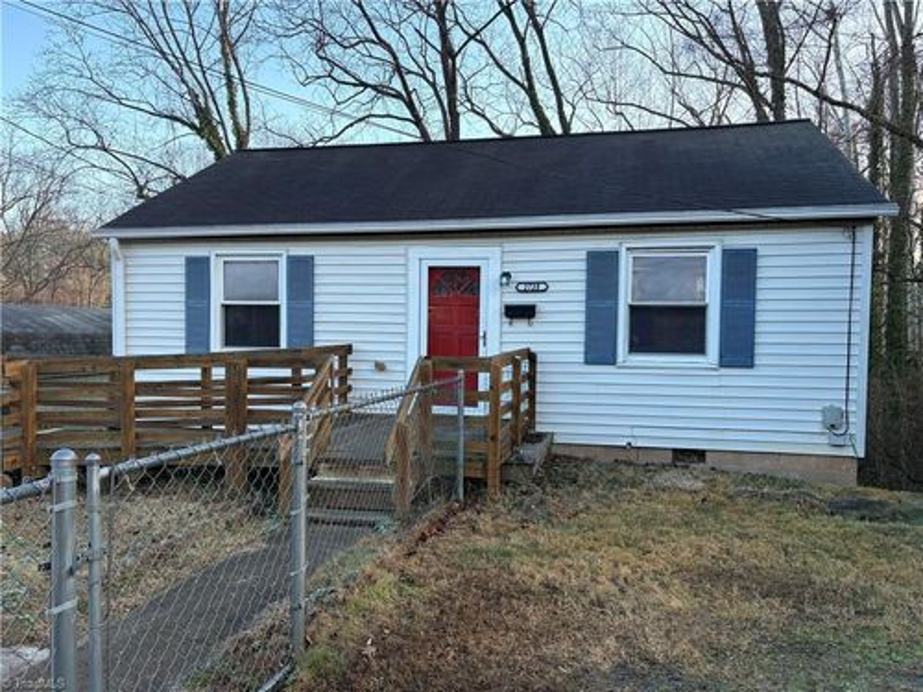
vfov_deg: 53.1
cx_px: 462
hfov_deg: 67.3
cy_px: 346
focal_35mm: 26
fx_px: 693
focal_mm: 5.96
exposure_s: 1/407
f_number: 1.6
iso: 64
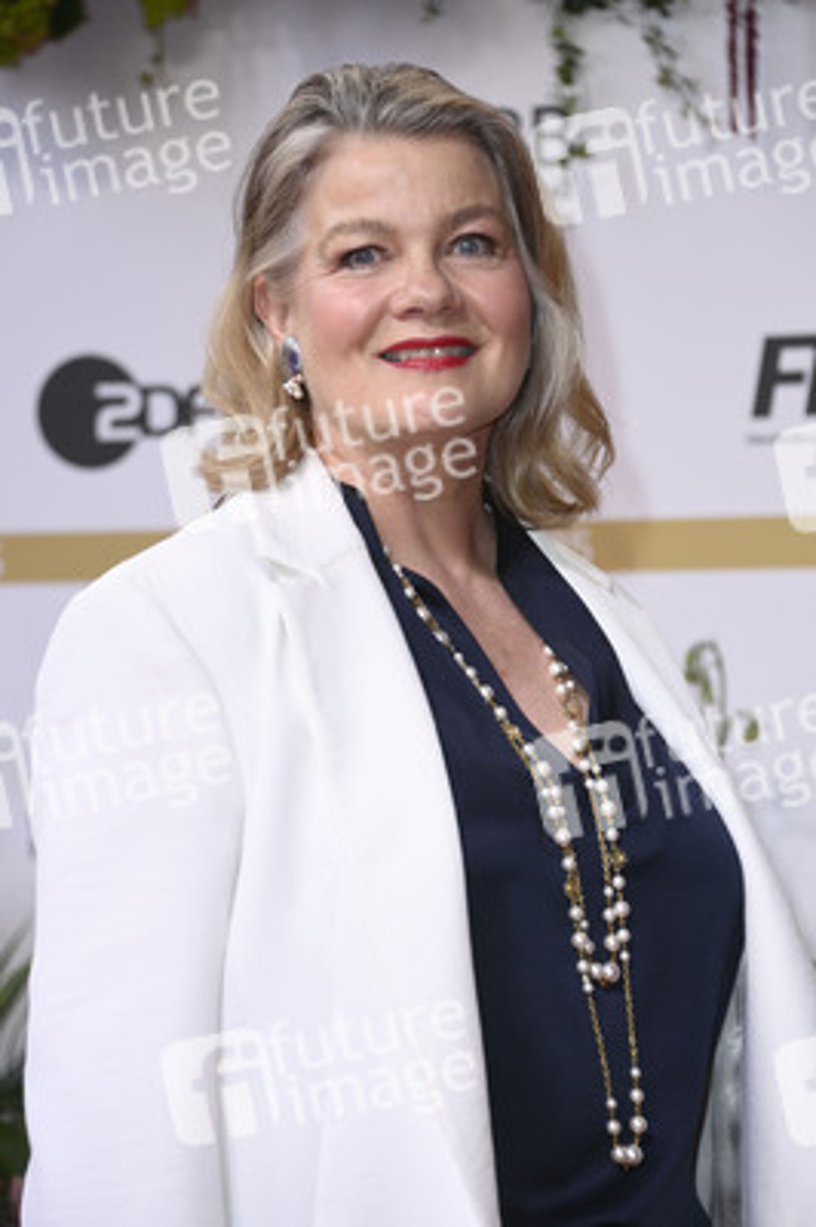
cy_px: 614
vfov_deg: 12.1
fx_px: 5790
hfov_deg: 8.1
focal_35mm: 170
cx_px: 408
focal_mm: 170
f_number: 5.6
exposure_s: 1/250
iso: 500
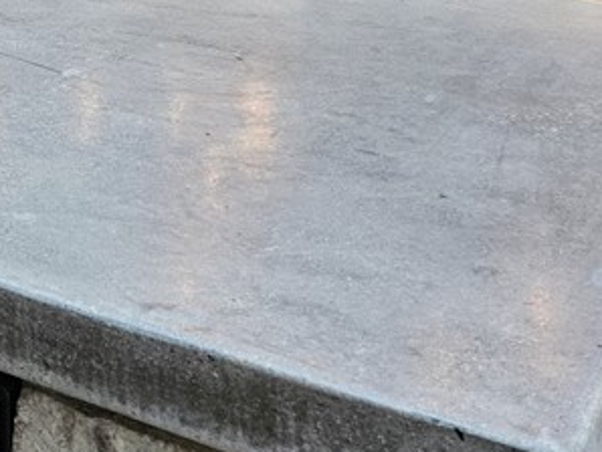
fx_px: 1375
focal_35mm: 79
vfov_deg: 16.9
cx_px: -269
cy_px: -230
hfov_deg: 21.3
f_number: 1.8
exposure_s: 1/120
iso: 250
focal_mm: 5.4
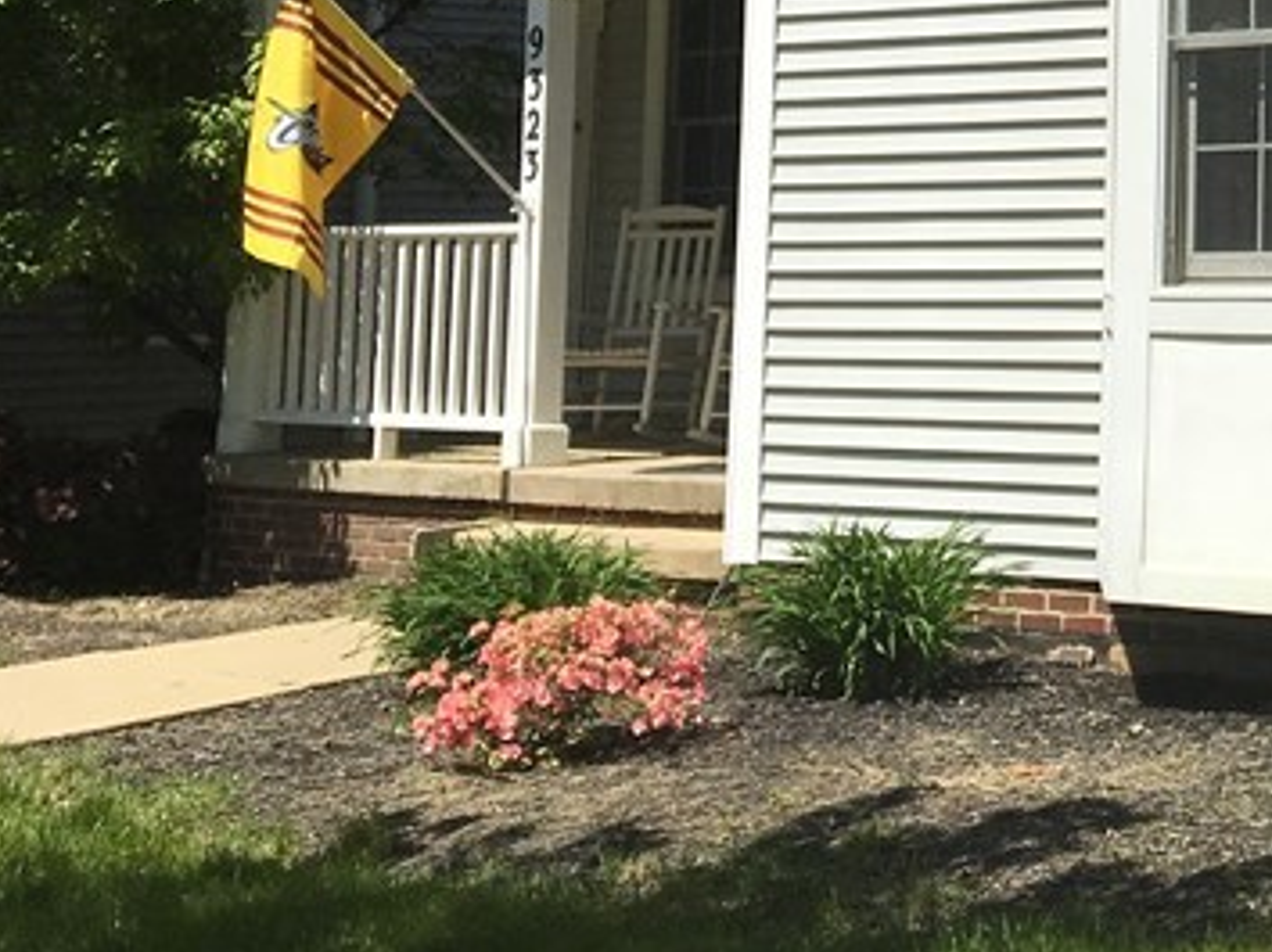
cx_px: 1753
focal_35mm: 84
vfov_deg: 16.9
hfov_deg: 20.7
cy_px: -133
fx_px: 3085
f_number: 2.2
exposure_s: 1/2653
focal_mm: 4.15
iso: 25
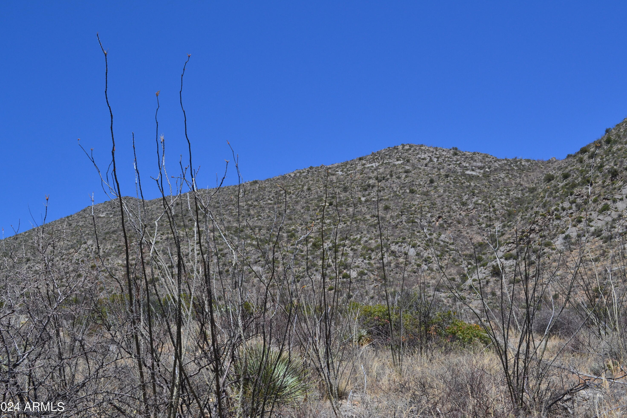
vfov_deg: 30.2
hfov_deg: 44.0
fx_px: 775
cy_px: 213
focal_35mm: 45
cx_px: 313
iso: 400
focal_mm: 29
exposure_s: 1/500
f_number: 11
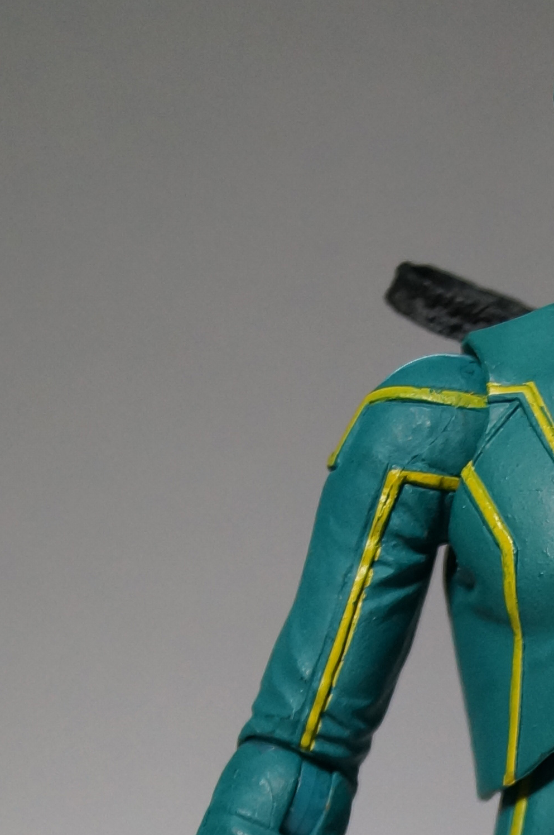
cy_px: 1118
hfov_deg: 9.7
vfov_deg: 14.2
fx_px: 3193
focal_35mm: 138
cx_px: 707
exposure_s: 1/160
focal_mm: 28
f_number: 4.5
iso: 640
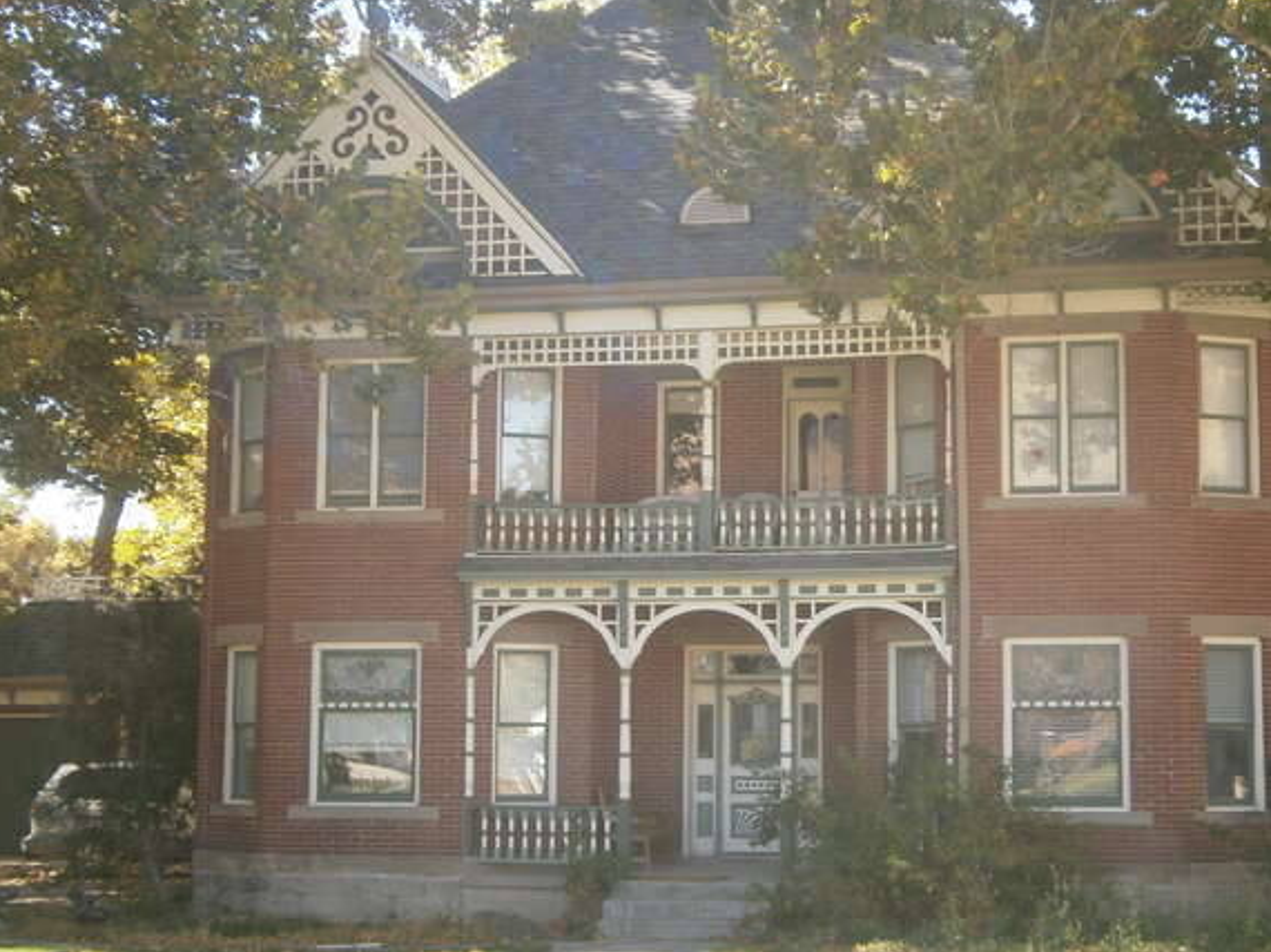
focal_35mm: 66
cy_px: 499
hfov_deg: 29.3
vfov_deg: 22.2
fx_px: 2422
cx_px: 816
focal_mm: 8.3
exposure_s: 1/100
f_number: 3.4
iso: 80
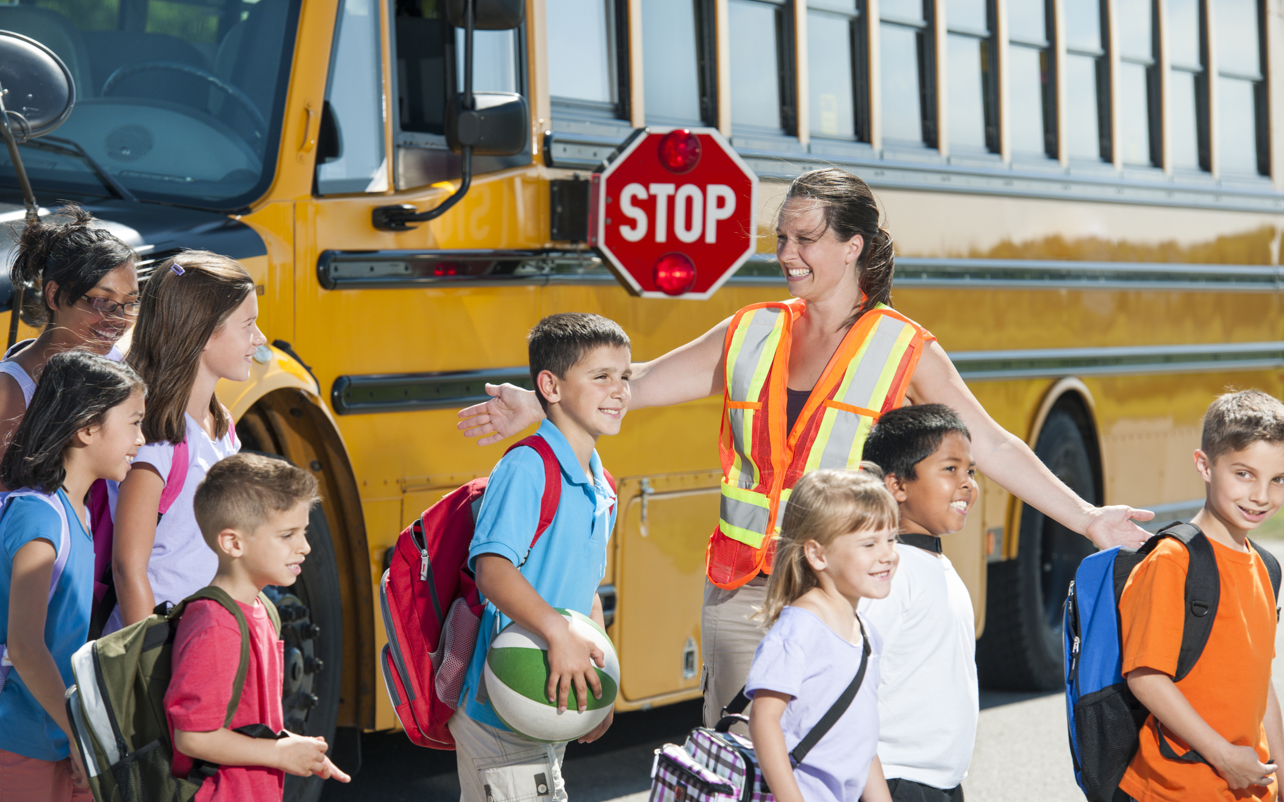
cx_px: 640
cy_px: 430
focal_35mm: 154
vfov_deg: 8.5
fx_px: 5389
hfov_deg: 13.6
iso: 100
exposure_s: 1/250
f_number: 5.6
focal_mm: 150
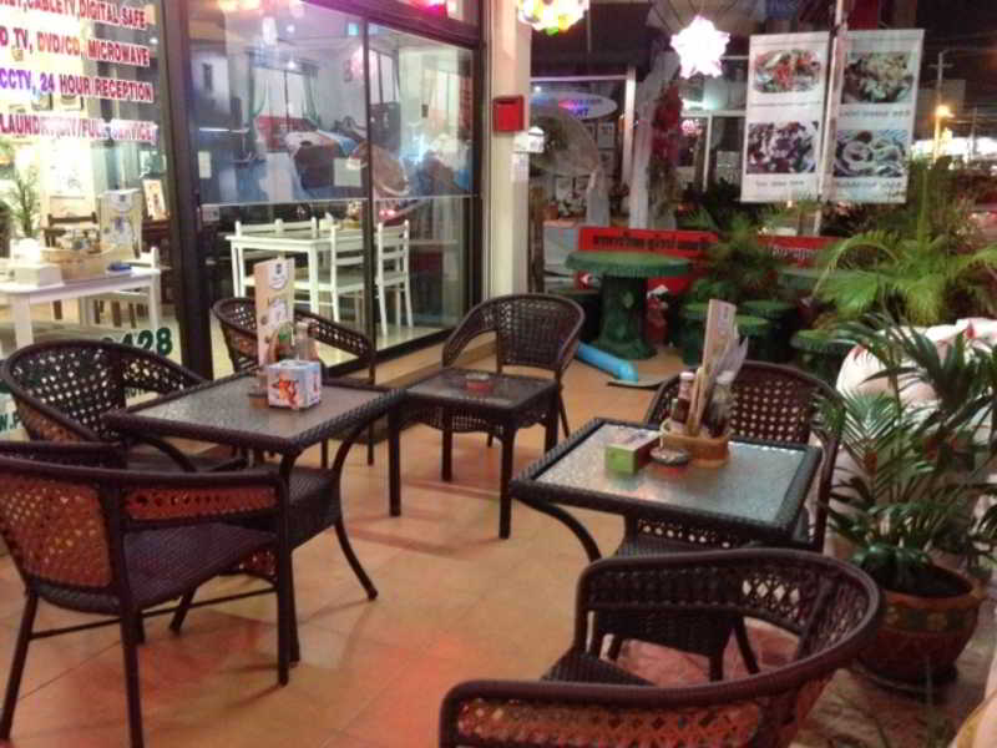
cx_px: 498
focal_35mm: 33
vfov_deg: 42.9
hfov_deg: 55.4
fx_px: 950
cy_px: 374
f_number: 2.4
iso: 640
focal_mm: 4.13
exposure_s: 1/15
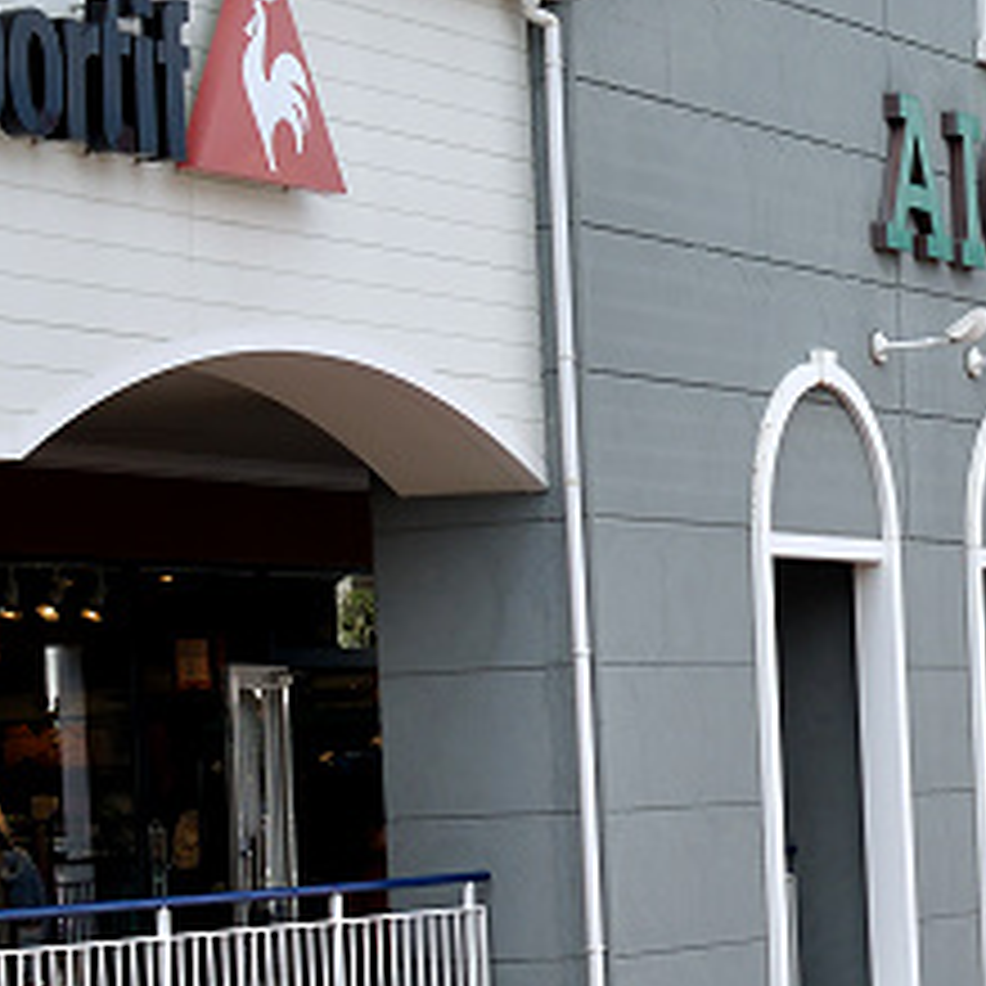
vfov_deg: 12.2
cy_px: 813
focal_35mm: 142
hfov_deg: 11.7
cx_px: 1526
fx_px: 4588
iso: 320
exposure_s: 1/800
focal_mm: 35
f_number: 6.3
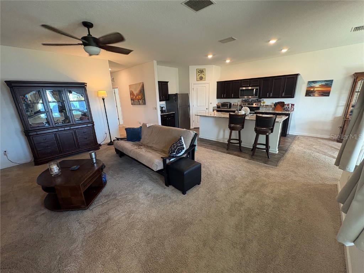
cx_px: 182
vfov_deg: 85.7
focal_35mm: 14
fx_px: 147
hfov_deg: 102.1
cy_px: 136
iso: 250
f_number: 2.2
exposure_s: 1/60
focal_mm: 2.22
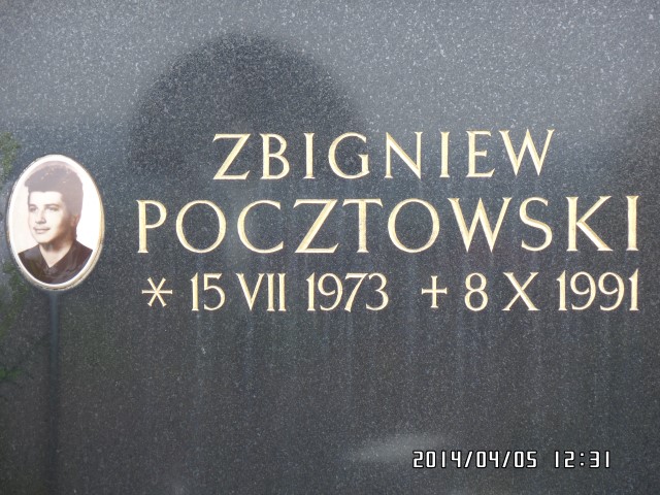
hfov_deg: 11.4
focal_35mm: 173
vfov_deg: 8.6
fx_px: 3298
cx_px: 330
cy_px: 248
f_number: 4.5
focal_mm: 30.8
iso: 100
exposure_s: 1/60
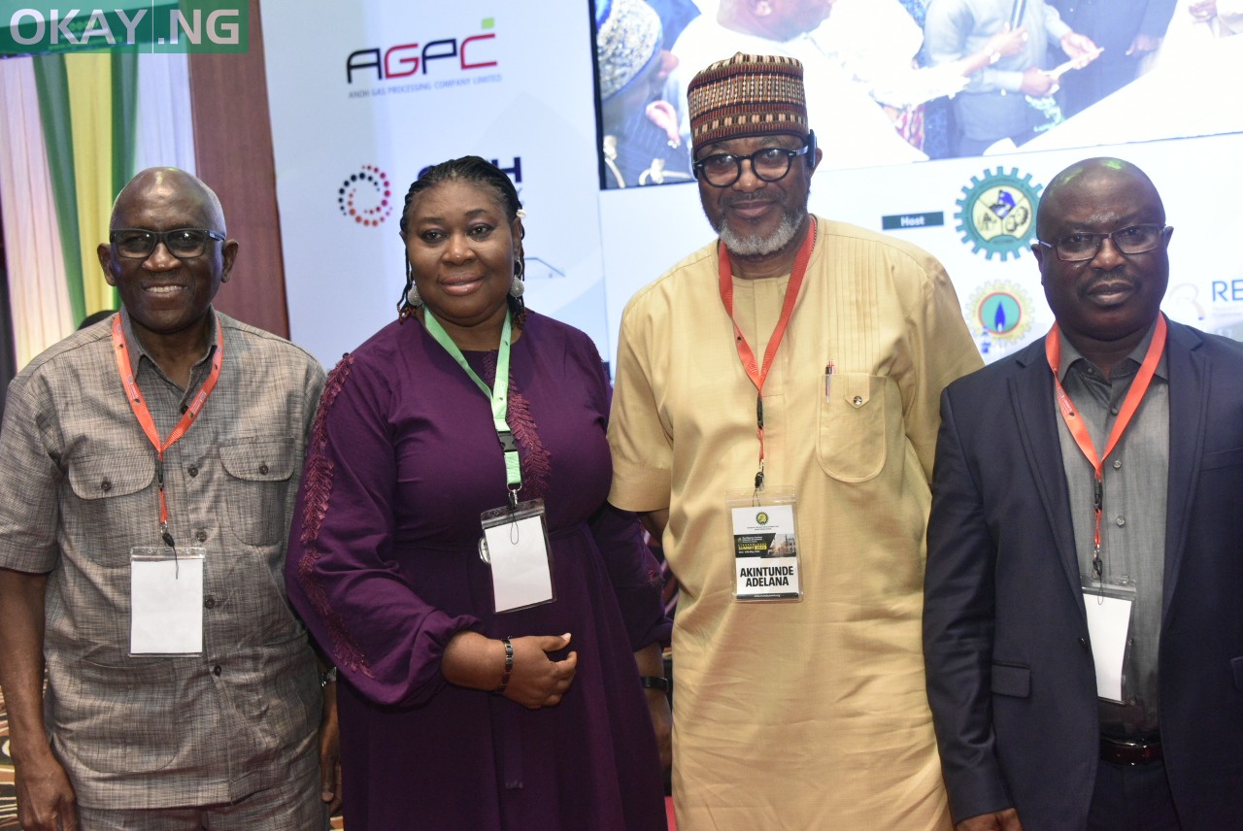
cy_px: 416
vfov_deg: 30.6
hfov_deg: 44.5
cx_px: 622
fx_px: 1521
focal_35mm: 44
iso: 6400
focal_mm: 44
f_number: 7.1
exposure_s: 1/100
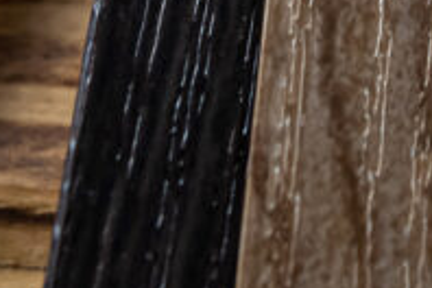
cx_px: 637
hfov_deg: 7.4
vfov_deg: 5.0
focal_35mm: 272
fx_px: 3264
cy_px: -309
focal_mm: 35
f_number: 5
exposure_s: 1/160
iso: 320
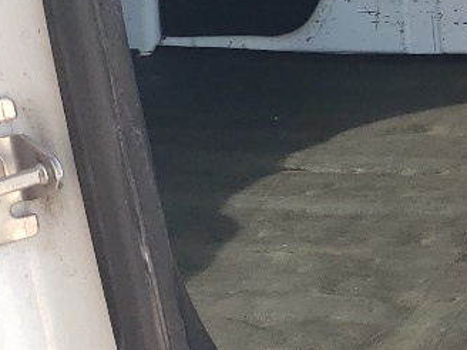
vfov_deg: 11.6
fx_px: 1713
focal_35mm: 127
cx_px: 896
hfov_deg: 13.6
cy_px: 26
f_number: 1.5
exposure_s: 1/417
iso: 50
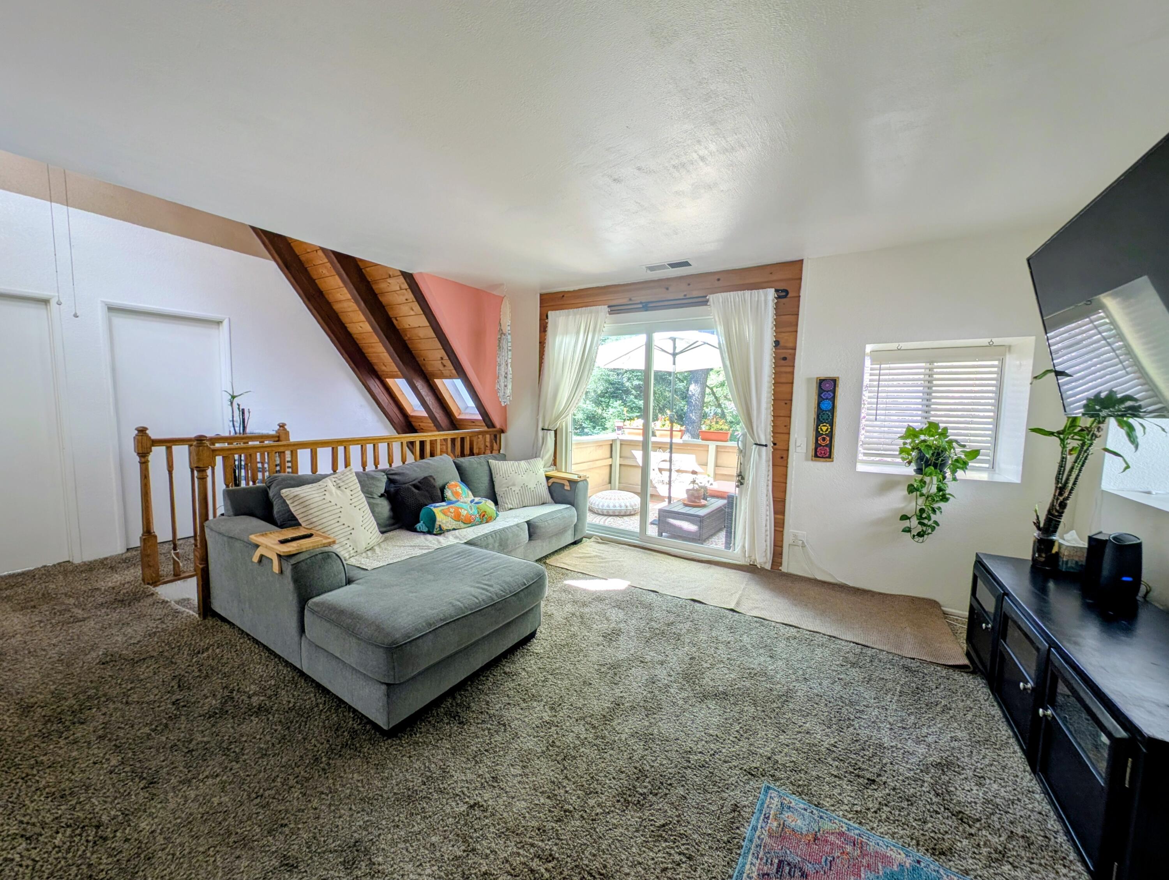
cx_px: 584
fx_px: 406
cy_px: 440
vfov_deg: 94.6
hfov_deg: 110.5
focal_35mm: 12
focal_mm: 2.23
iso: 39
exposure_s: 1/90.5
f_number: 1.95
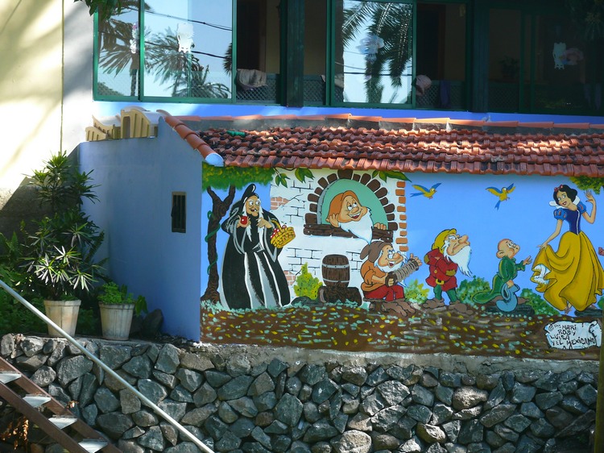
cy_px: 226
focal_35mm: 97
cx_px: 302
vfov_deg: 15.2
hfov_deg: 20.2
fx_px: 1692
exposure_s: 1/80
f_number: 3.2
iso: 100
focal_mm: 20.6
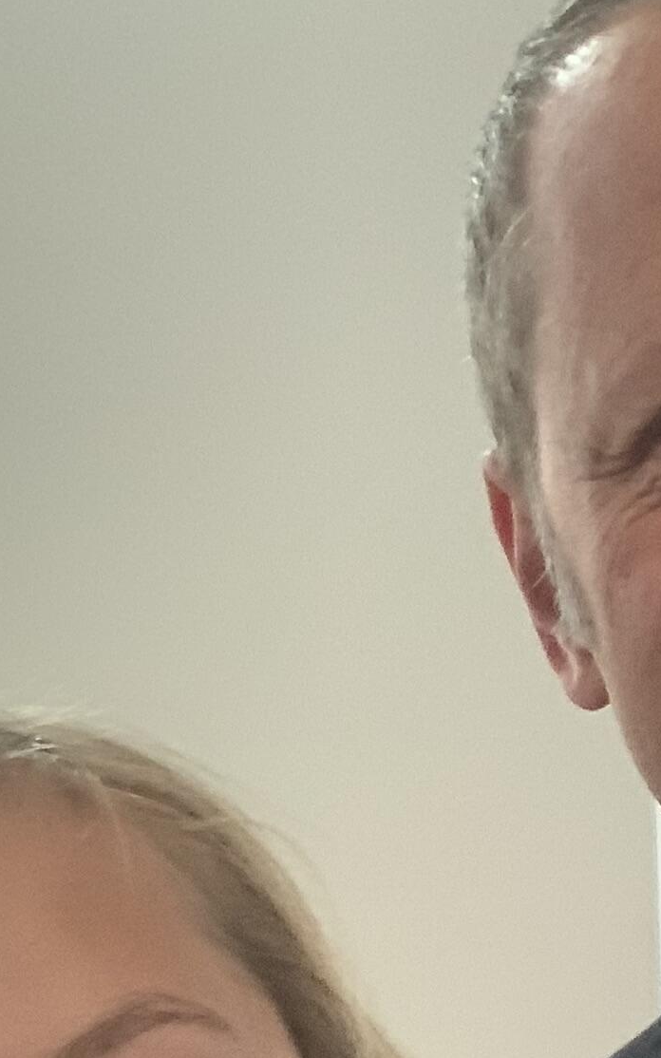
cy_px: 915
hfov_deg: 13.4
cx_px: 870
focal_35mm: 94
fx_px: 2710
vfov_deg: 21.7
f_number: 2.2
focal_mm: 2.87
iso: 320
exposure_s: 1/30
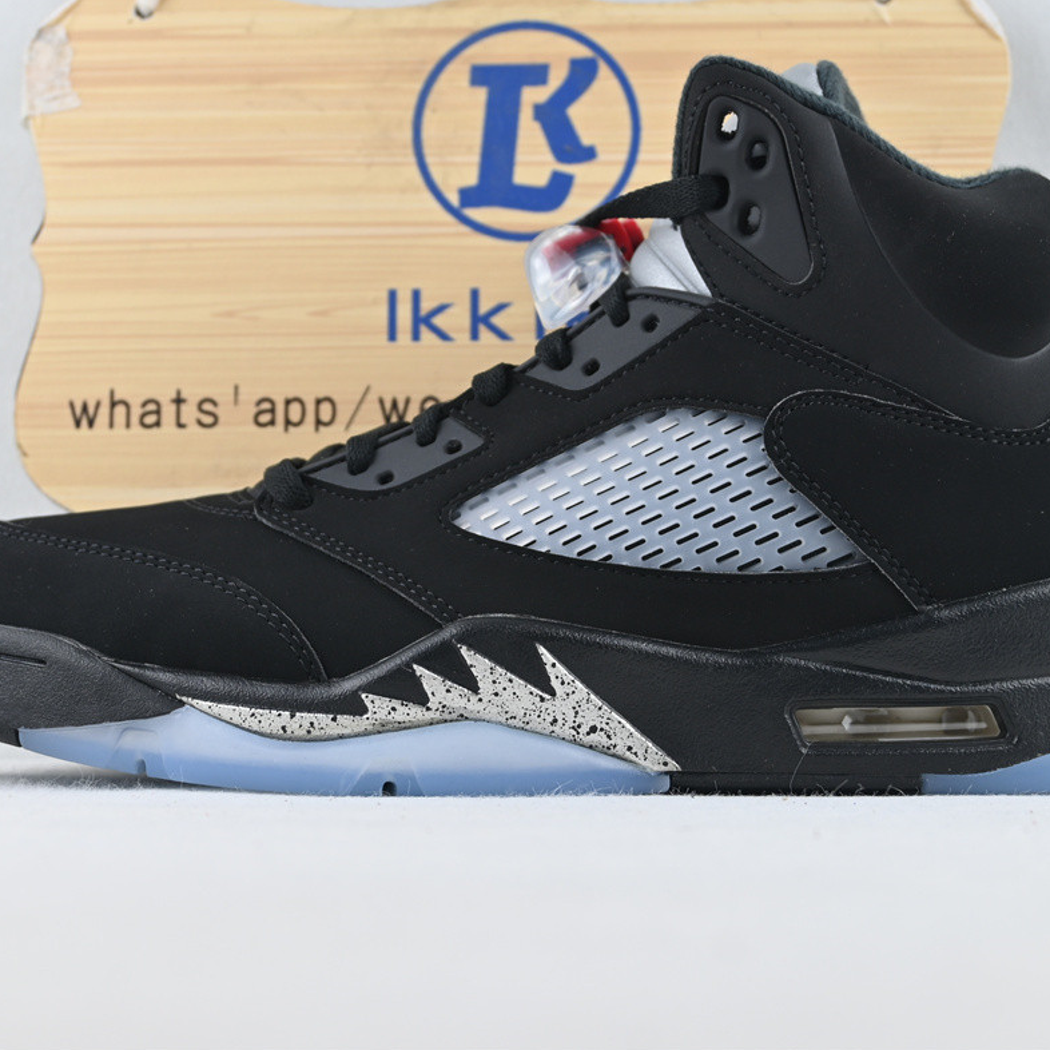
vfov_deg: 28.0
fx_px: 2105
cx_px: 552
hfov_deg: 28.0
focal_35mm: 61
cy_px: 522
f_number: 5
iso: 100
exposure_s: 1/50
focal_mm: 31.5
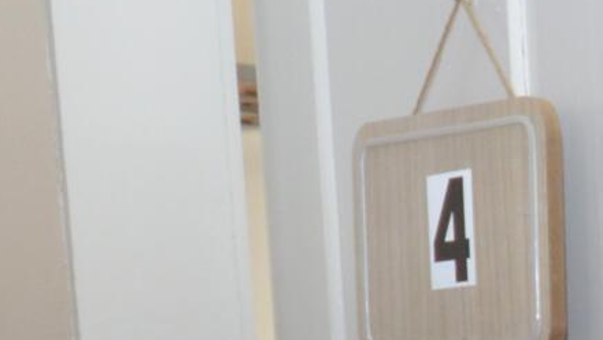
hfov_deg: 13.8
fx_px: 1712
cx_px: 1465
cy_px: 561
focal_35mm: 107
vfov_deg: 10.8
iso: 640
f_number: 4
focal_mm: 10
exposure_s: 1/60
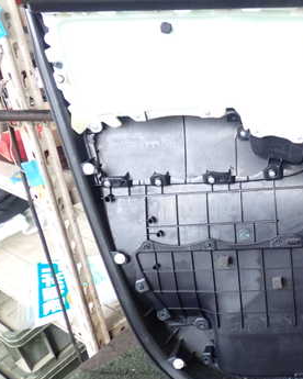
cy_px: 168
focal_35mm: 51
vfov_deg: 36.6
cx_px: 298
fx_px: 572
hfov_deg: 28.0
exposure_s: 1/60
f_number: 2.3
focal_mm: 5.4
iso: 200
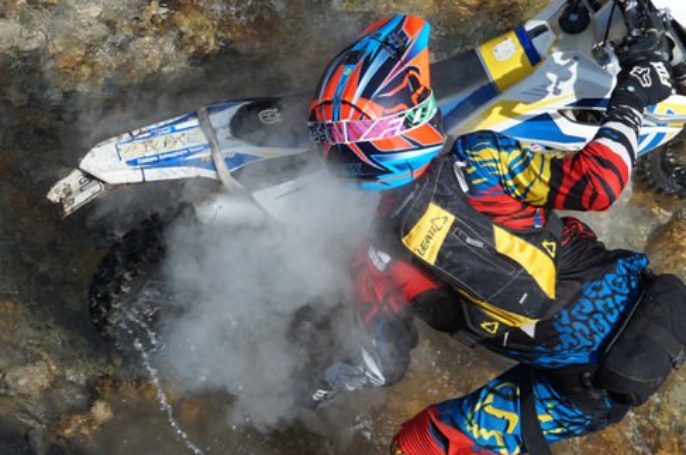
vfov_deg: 14.2
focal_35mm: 96
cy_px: 215
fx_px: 1826
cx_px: 404
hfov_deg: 21.3
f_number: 9
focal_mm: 49
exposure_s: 1/250
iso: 100
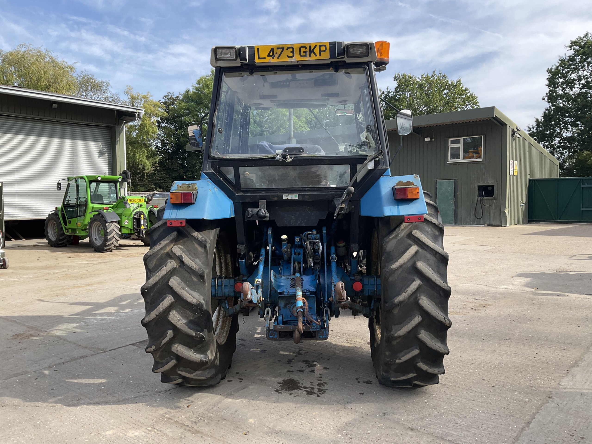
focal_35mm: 29
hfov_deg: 61.7
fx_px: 496
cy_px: 222
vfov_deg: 48.2
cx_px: 296
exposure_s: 1/739
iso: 16
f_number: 1.8
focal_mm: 3
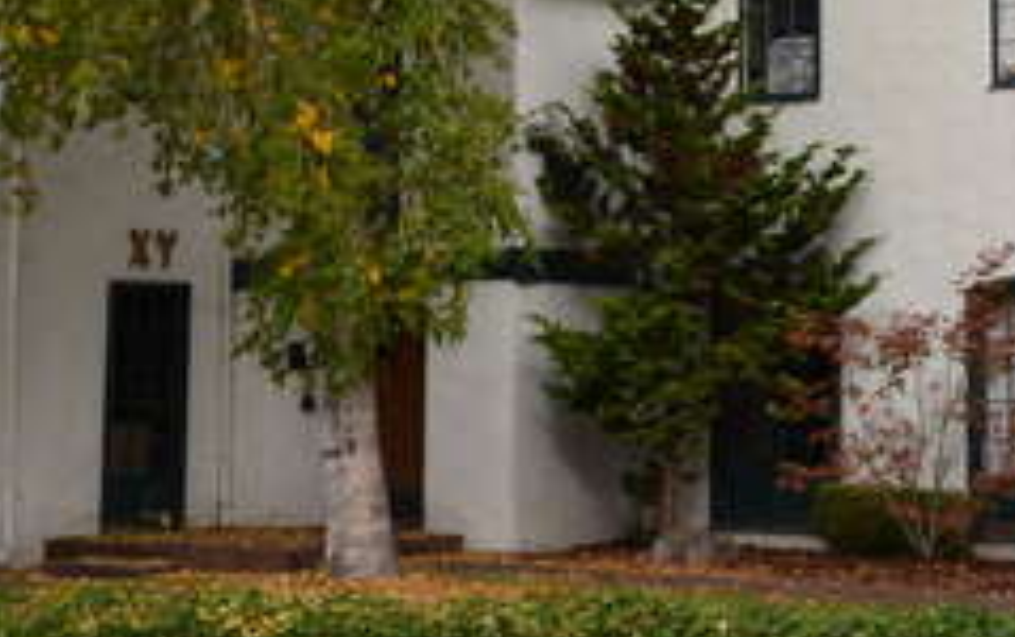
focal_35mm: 92
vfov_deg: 13.9
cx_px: 739
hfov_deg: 22.4
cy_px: -100
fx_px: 2548
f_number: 6.3
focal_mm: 18
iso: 100
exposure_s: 1/200
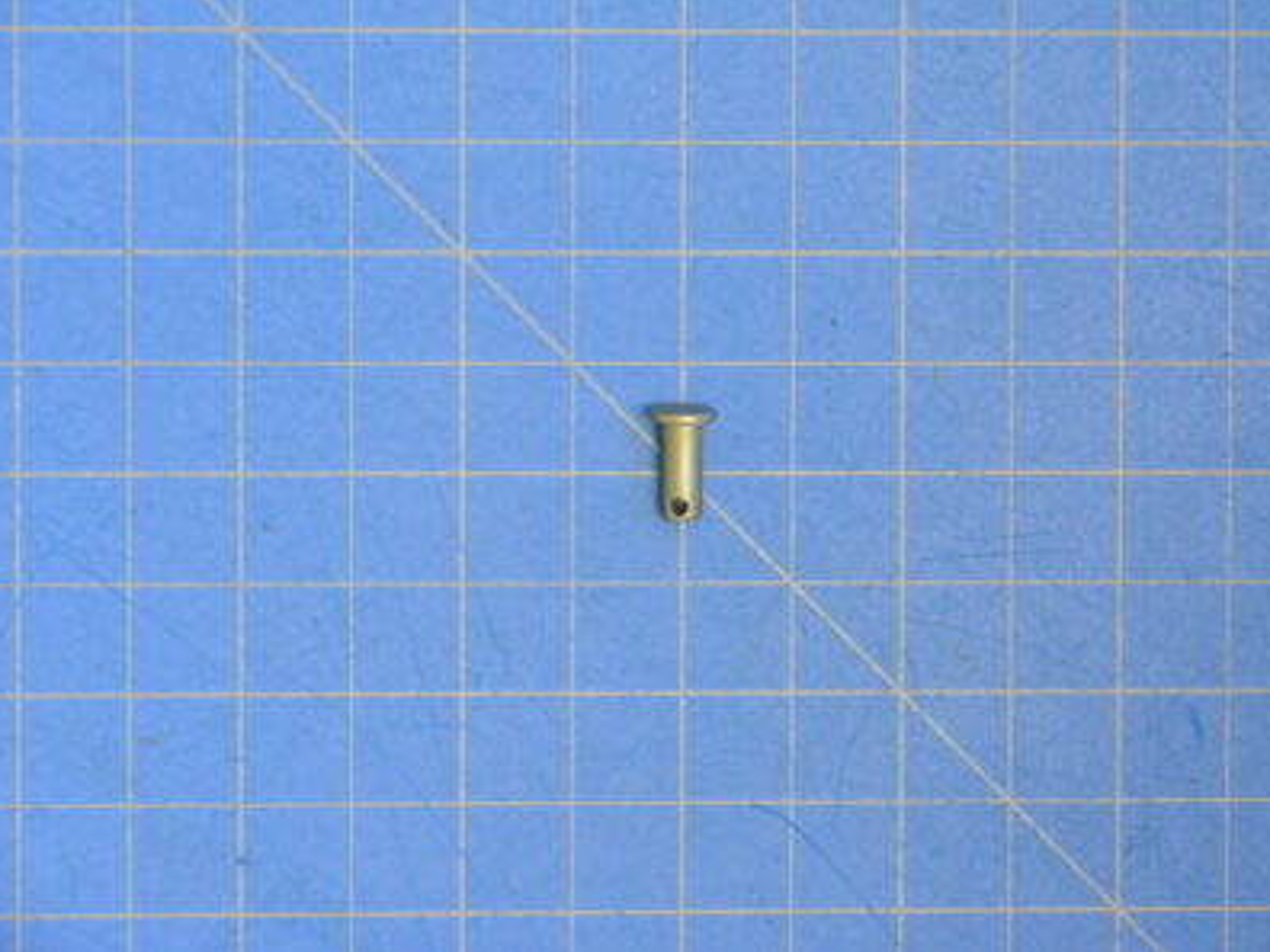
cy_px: 478
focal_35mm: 246
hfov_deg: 8.0
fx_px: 9025
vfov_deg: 6.0
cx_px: 680
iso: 6400
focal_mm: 150
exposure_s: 1/10
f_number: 8
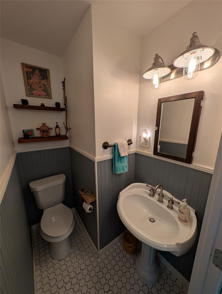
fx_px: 102
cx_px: 111
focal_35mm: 12
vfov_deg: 110.4
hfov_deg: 94.7
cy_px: 147
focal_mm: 2.23
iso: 38
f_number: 1.95
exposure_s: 1/40
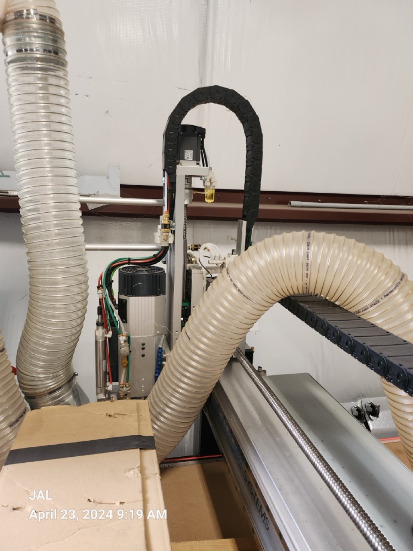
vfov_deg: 71.6
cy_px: 276
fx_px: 382
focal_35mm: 24
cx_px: 206
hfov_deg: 56.8
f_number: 1.8
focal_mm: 5
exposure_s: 1/180
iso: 200
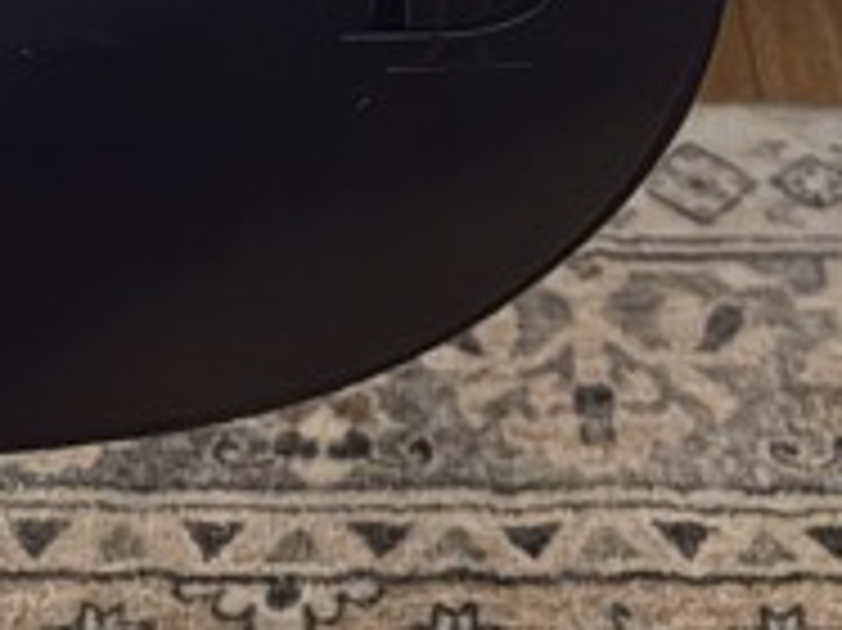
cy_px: -776
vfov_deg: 10.5
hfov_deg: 15.8
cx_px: 396
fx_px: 3039
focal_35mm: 125
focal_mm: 5.96
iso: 1000
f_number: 1.6
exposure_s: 1/20
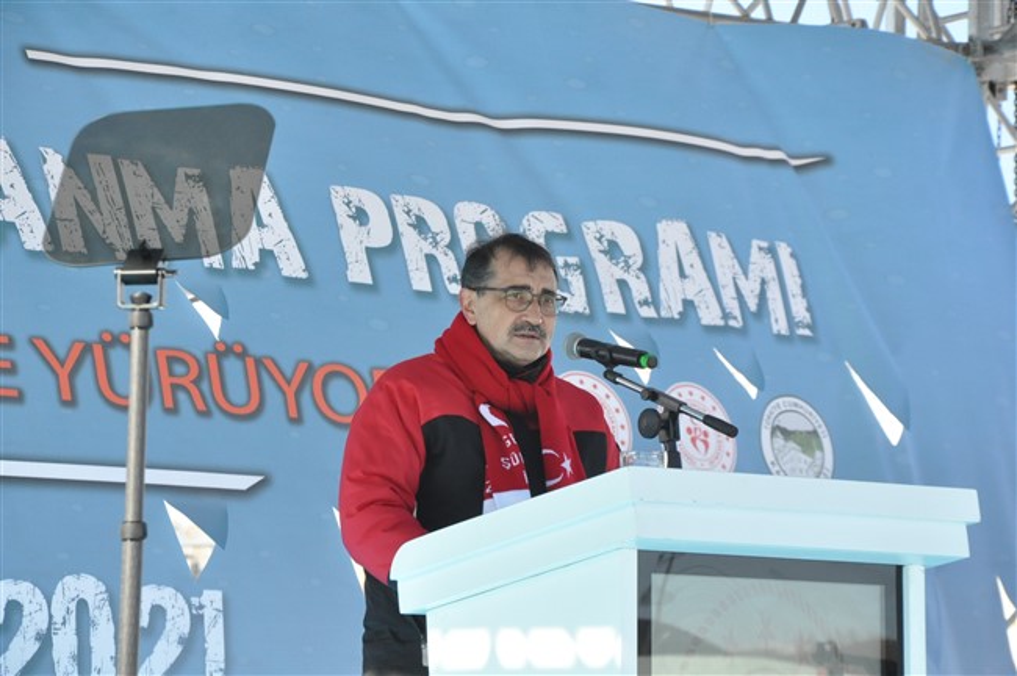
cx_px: 508
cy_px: 338
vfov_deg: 8.7
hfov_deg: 13.1
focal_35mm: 158
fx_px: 4445
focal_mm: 105
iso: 1600
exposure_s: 1/1000
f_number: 8
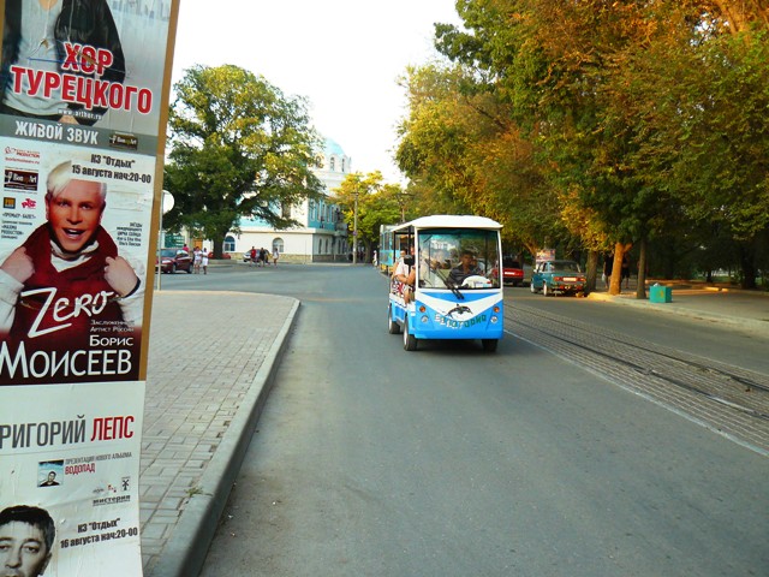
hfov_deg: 51.4
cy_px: 288
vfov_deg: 39.7
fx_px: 800
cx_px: 384
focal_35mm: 36
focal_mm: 6
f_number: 2.8
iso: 100
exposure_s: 1/125
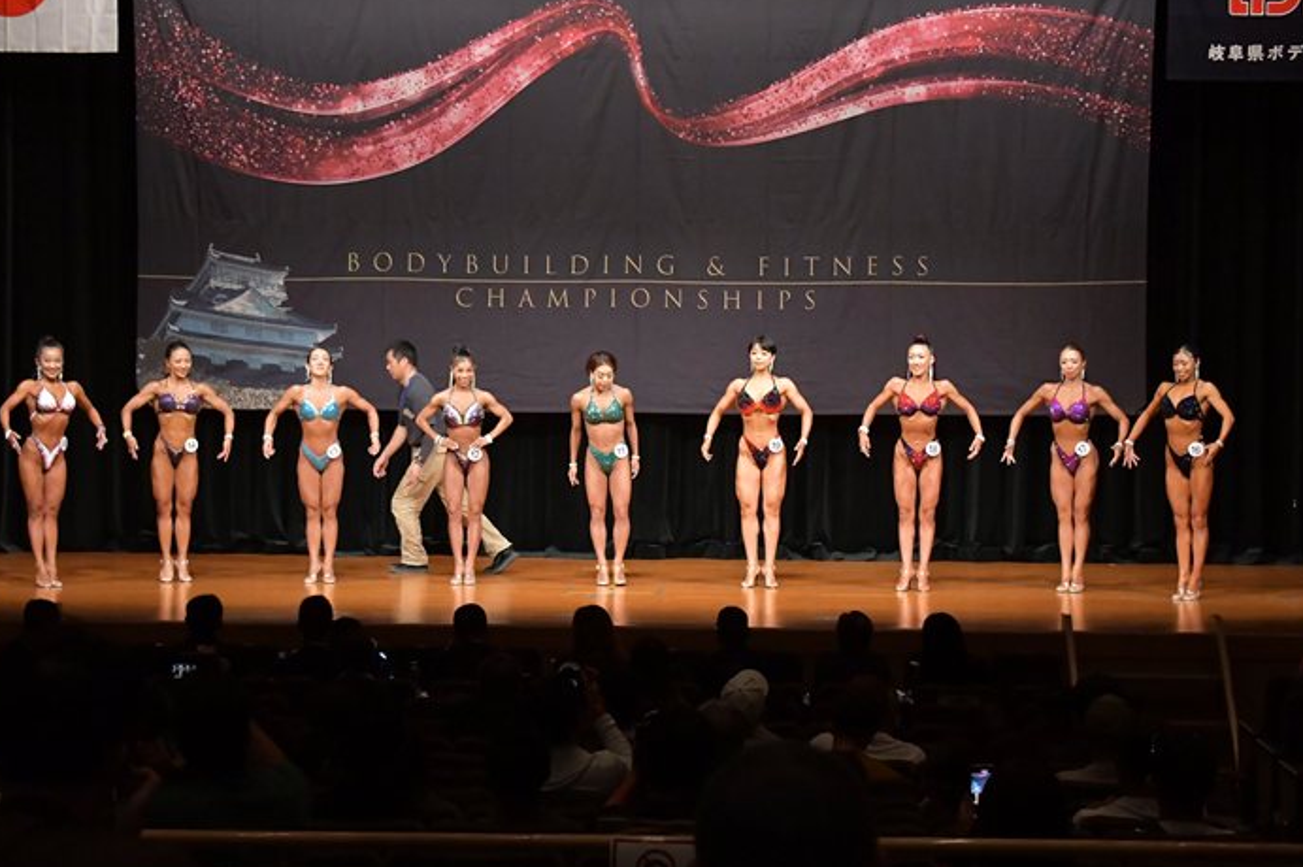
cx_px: 672
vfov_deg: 14.8
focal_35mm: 92
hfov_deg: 22.2
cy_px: 443
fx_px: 3328
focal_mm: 55
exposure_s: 1/400
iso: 6400
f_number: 5.6
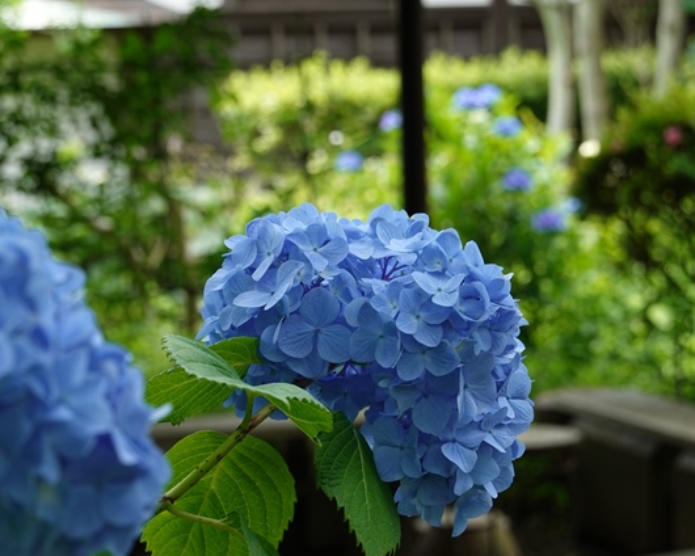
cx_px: 375
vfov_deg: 11.4
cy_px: 279
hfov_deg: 14.3
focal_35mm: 135
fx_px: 2777
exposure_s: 1/60
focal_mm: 43.55
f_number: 5.6
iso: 100
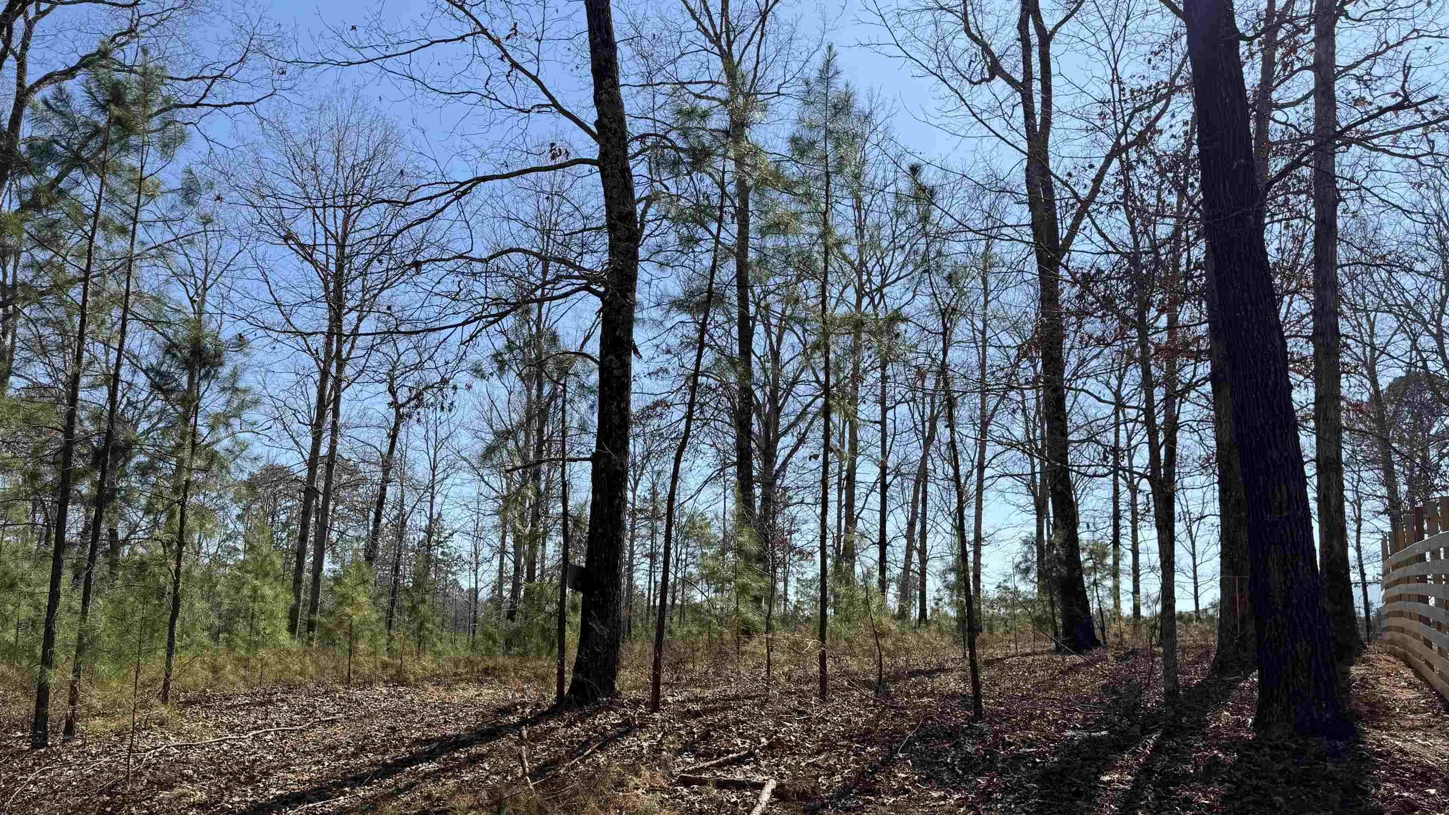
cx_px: 741
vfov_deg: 42.7
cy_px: 476
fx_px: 1037
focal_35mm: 27
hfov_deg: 69.9
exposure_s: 1/3759
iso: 80
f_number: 1.78
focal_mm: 6.76
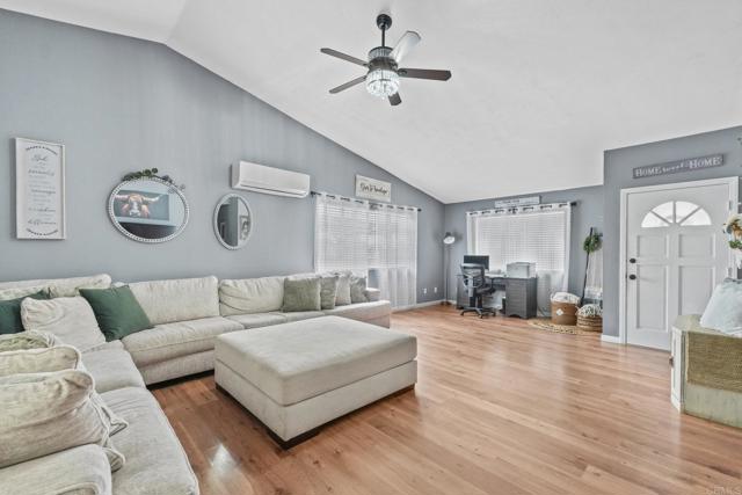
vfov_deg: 77.4
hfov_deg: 100.4
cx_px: 371
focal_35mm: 15
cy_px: 248
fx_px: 309
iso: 1250
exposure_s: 1/25
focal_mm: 10
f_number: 8
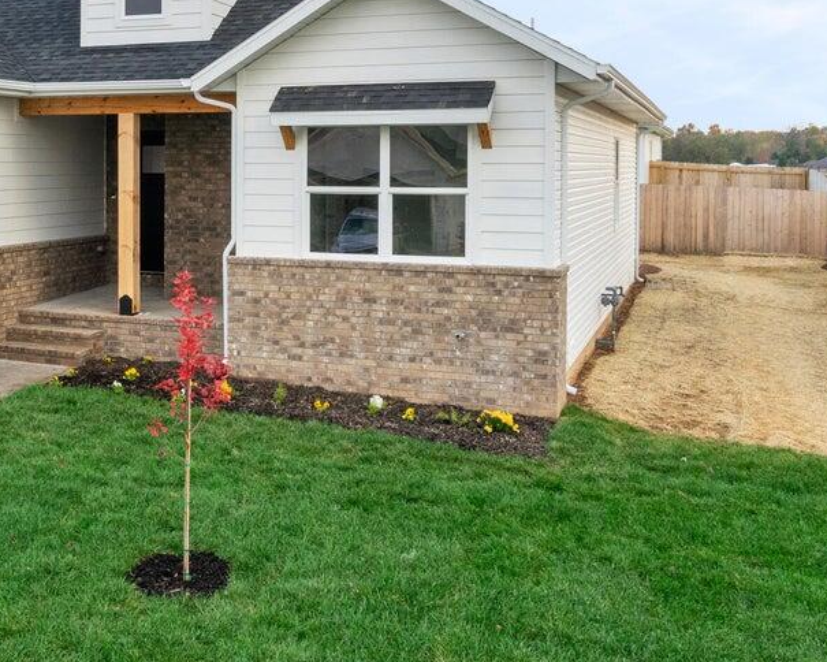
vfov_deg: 29.9
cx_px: 59
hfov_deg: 34.9
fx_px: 1224
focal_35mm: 50
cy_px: 183
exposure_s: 1/100
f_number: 11
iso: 500
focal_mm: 21
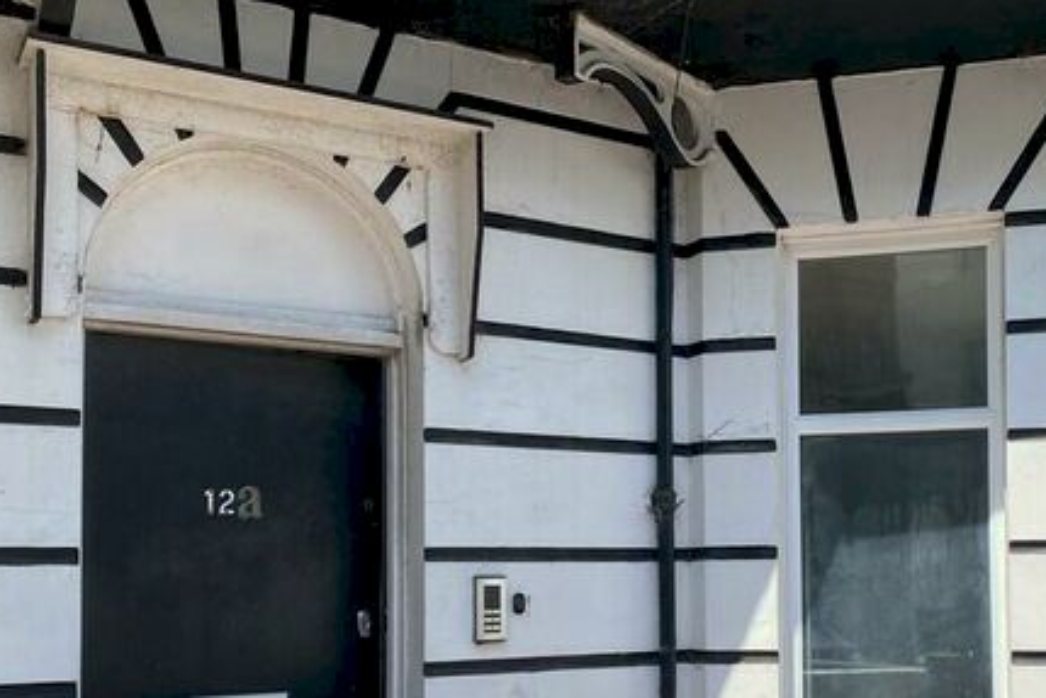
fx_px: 1279
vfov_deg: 29.9
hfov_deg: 43.7
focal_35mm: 44
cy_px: 539
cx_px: 720
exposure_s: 1/1484
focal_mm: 4.25
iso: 32
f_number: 1.8
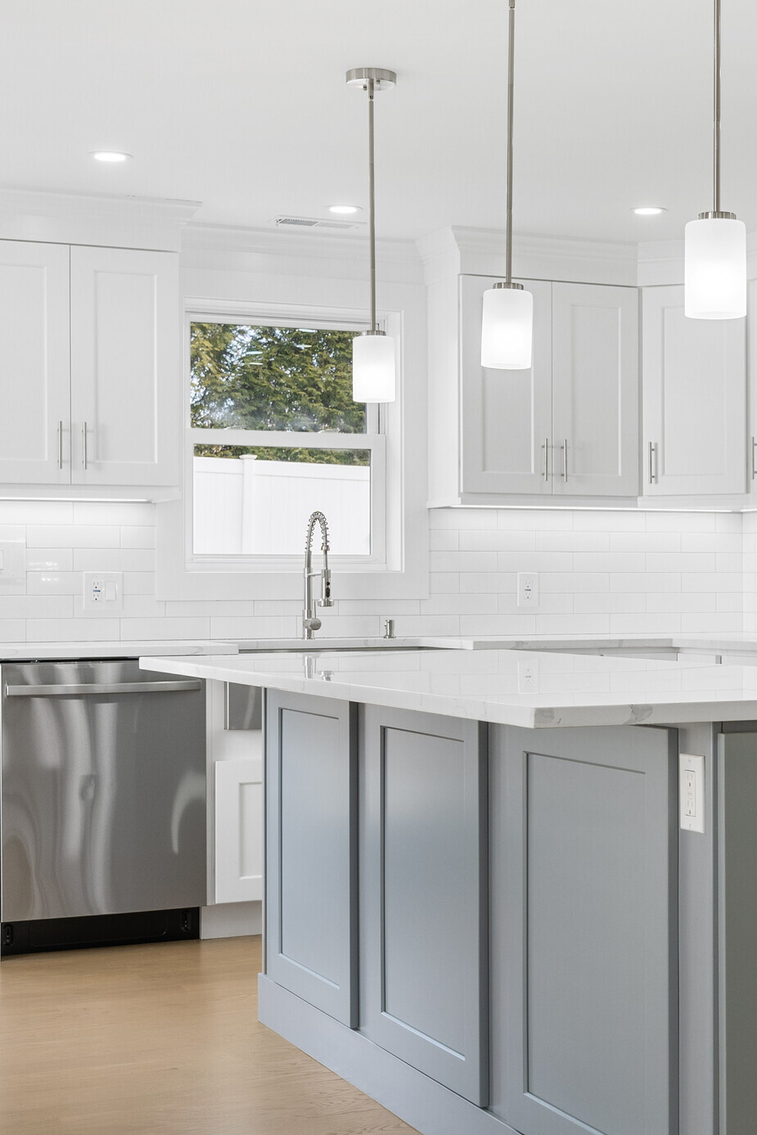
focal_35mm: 62
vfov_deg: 32.4
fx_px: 1955
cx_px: 655
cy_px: 602
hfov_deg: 21.5
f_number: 8
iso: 320
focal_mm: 28
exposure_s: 1/20
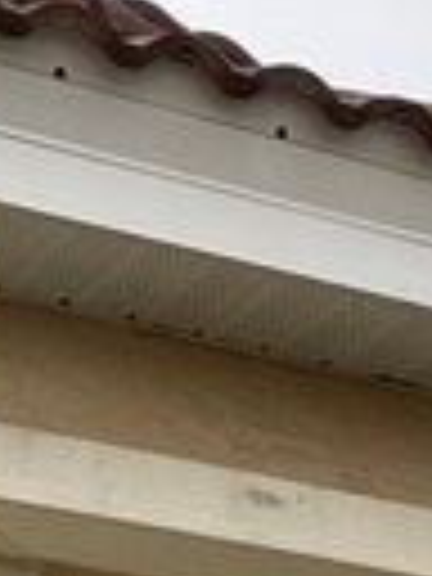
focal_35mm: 161
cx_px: 558
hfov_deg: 9.1
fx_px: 2679
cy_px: 1460
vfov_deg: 10.3
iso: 25
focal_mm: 3.3
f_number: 2.4
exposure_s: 1/278
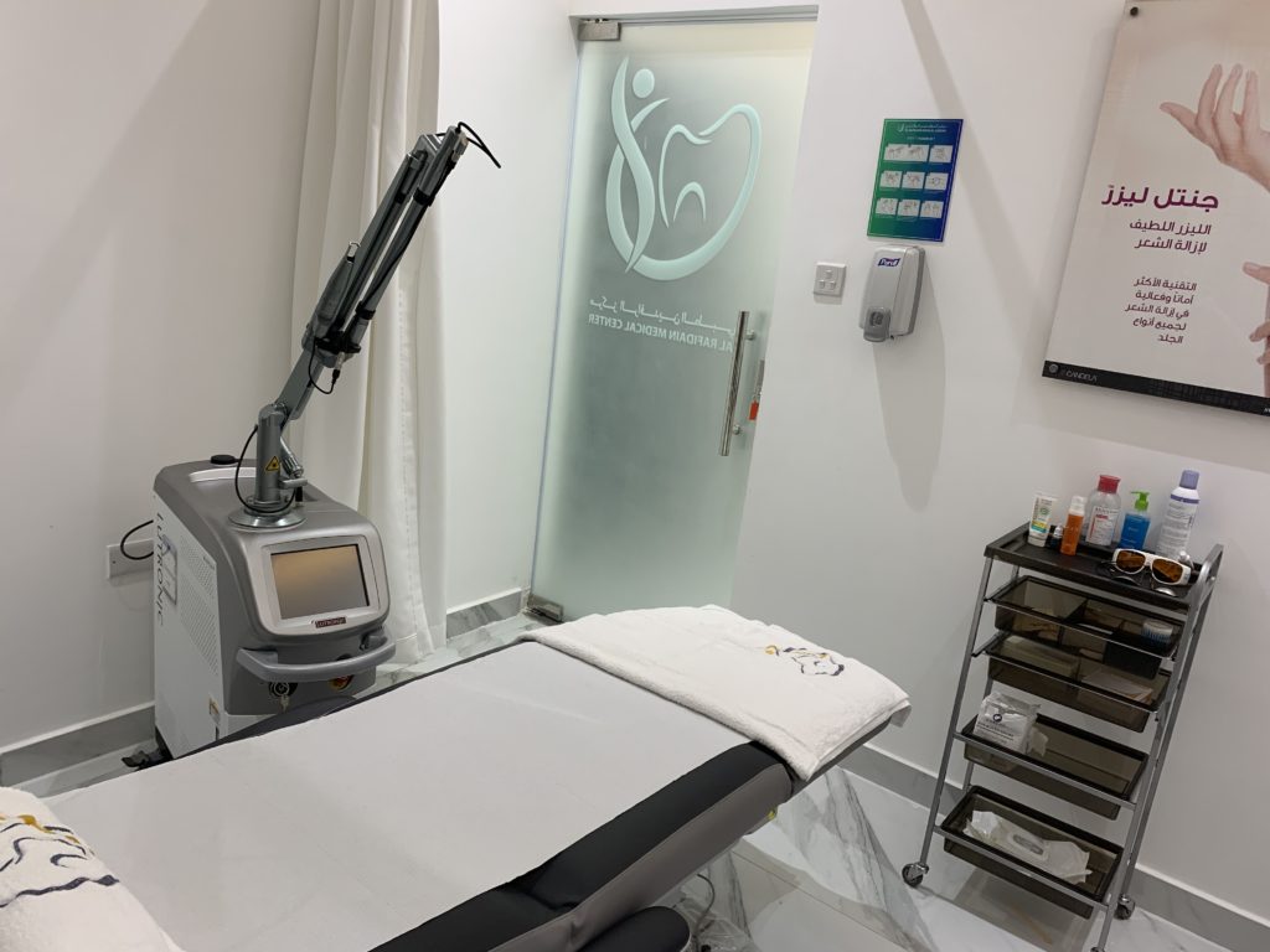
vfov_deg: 53.1
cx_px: 635
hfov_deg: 67.3
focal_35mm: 26
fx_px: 954
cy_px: 476
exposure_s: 1/121
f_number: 1.8
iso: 80
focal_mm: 4.25
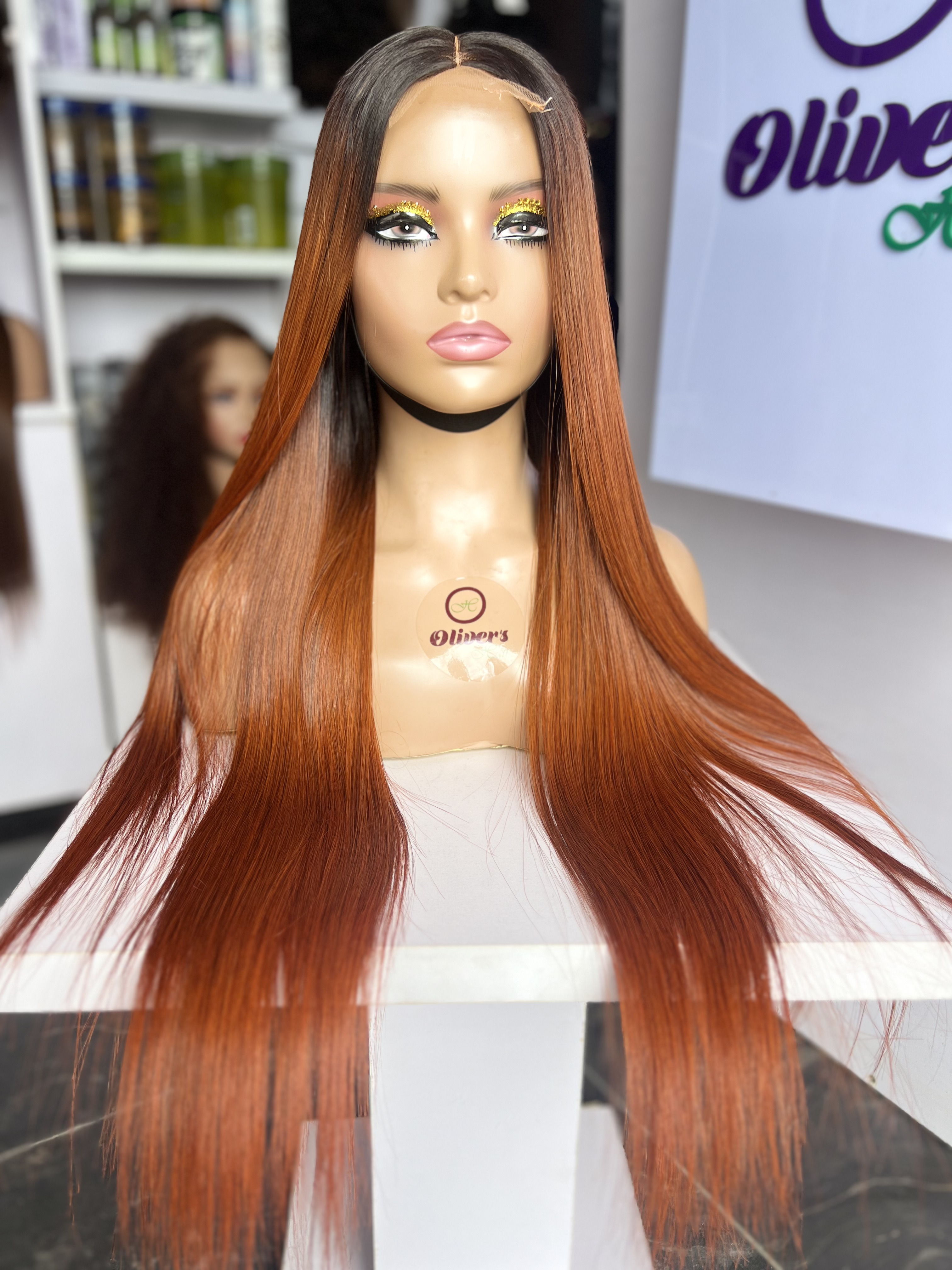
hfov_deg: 53.1
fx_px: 953
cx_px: 476
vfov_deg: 67.3
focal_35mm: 26
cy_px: 635
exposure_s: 1/154
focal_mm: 5.7
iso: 40
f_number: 1.5
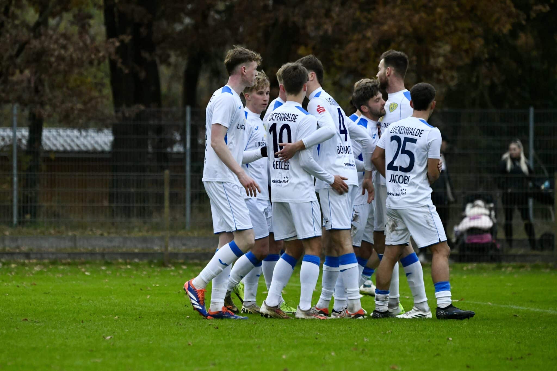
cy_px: 186
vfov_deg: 4.7
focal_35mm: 290
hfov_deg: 7.1
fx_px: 4486
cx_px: 278
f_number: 5.6
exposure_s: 1/1600
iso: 8000
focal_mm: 290
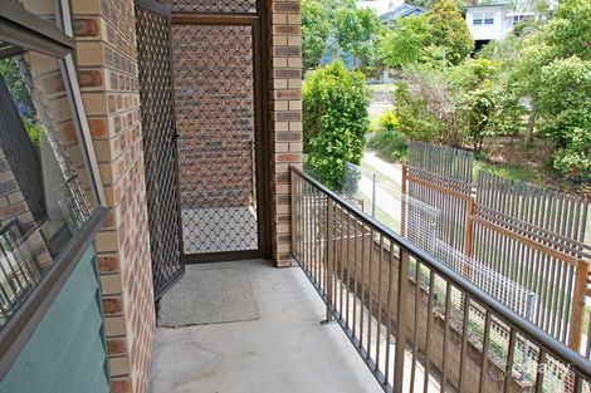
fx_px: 492
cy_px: 196
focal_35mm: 30
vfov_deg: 43.6
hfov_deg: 61.9
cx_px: 296
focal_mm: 20
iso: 100
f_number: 5.6
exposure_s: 1/125
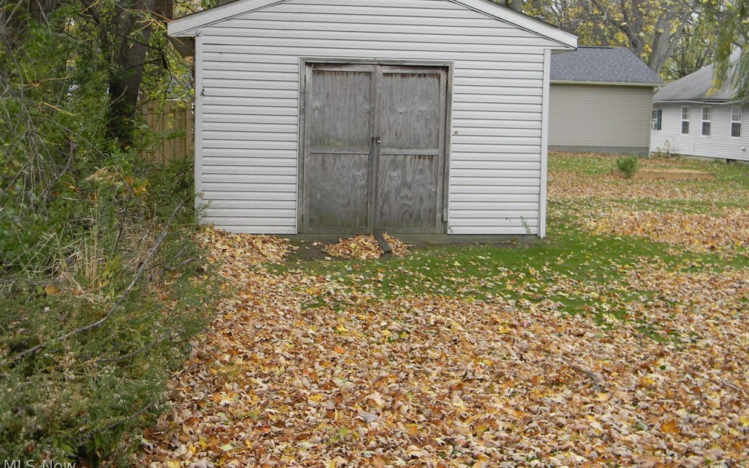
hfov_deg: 45.3
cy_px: 194
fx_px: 898
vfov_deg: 29.2
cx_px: 379
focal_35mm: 44
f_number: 3.8
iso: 96
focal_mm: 7.3
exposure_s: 1/124
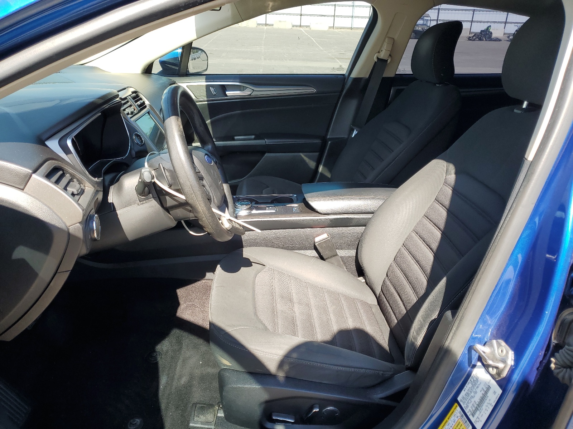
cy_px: 214
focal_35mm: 26
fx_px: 430
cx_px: 286
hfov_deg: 67.3
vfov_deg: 53.1
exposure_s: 1/476
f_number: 1.5
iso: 50
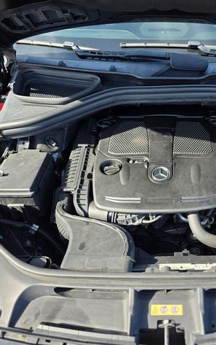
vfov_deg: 58.1
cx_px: 173
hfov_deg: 37.0
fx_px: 311
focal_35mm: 33
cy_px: 171
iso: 40
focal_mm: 6.3
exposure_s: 1/359
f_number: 1.7
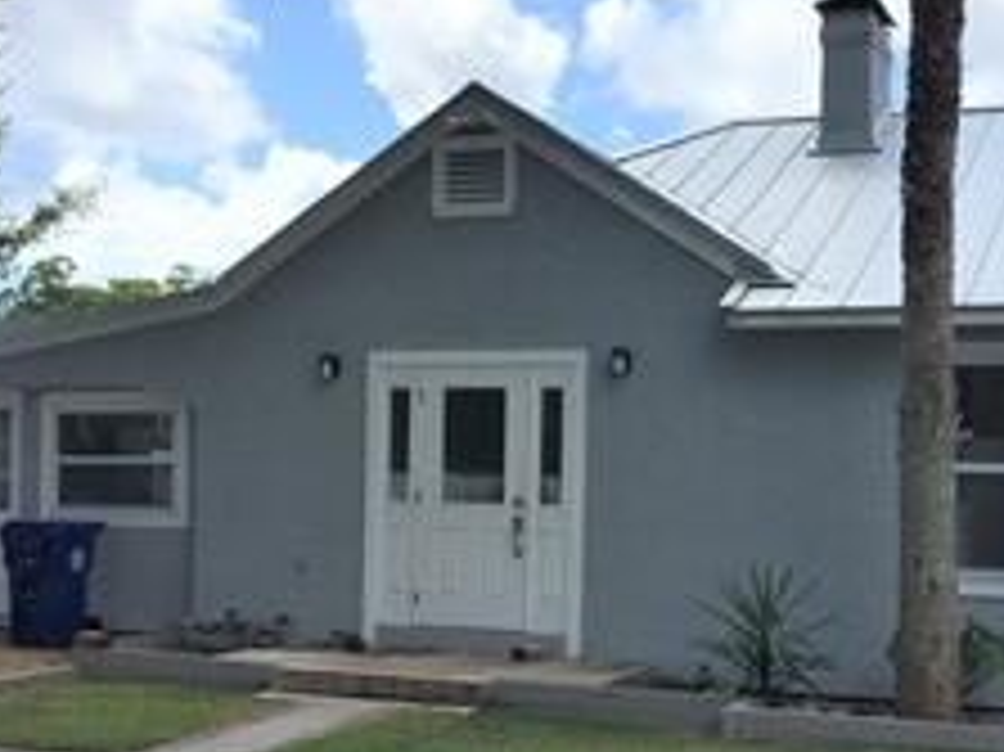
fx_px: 1507
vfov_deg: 27.9
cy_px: 477
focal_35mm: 52
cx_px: 576
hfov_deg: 36.8
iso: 32
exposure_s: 1/2639
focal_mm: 4.15
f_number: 2.2
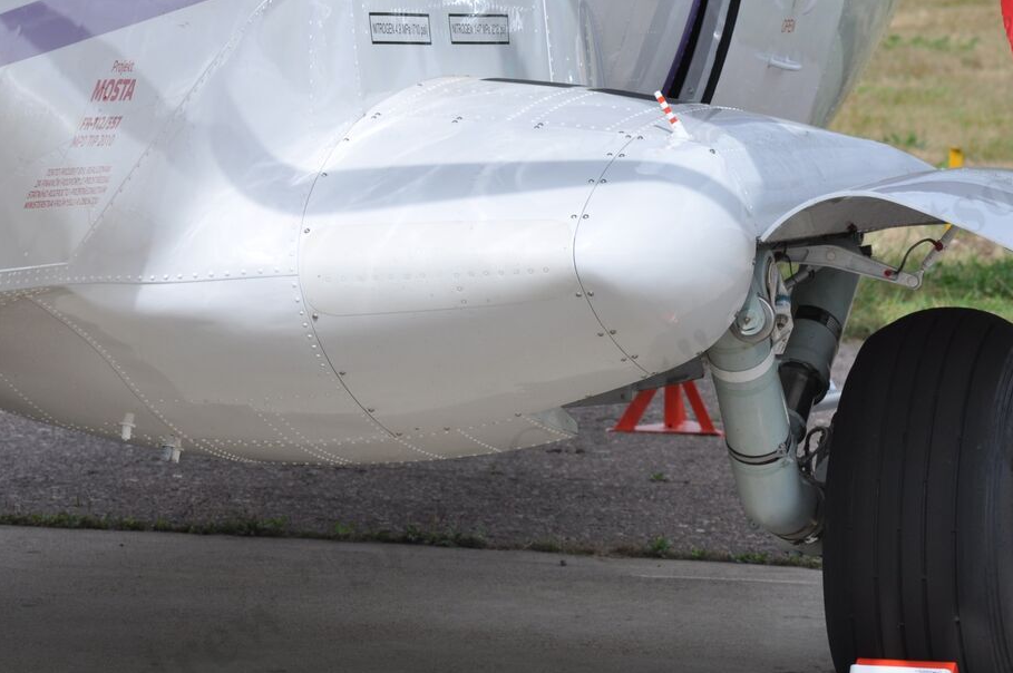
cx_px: 656
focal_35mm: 245
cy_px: 382
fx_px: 6886
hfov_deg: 8.4
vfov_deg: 5.6
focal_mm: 116
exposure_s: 1/400
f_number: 8
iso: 200
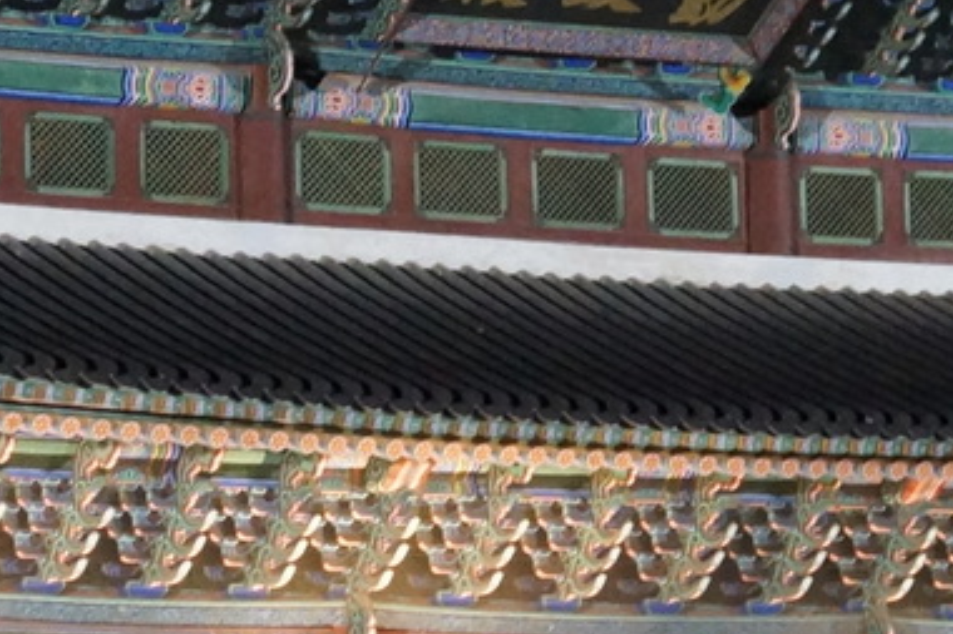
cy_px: 318
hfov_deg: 7.4
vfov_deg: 5.0
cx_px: 406
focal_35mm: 277
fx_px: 7320
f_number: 2.8
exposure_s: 1/30
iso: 1600
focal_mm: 35
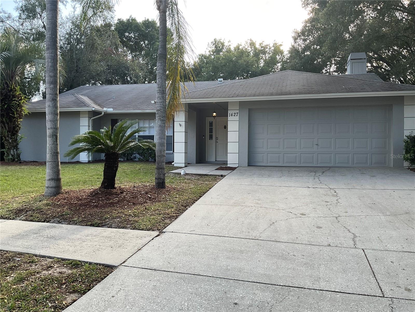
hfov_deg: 61.7
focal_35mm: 29
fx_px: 348
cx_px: 208
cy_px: 156
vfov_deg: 48.2
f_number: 1.8
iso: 16
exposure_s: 1/168
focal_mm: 3
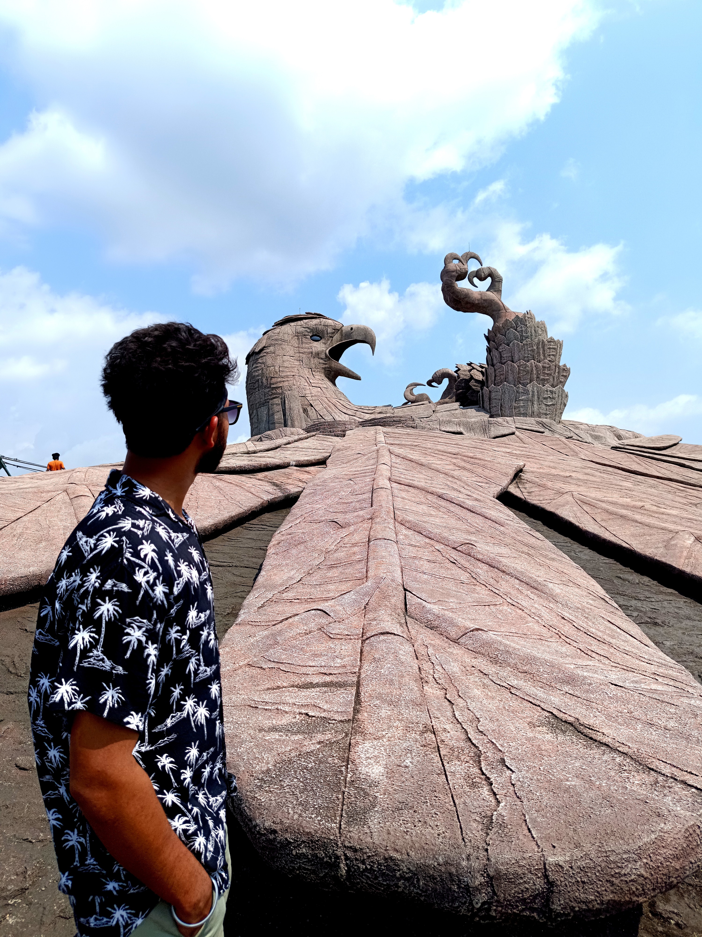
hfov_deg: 56.8
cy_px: 468
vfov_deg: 71.6
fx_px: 649
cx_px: 351
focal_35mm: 24
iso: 61
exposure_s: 1/1976
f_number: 1.88
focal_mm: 5.59
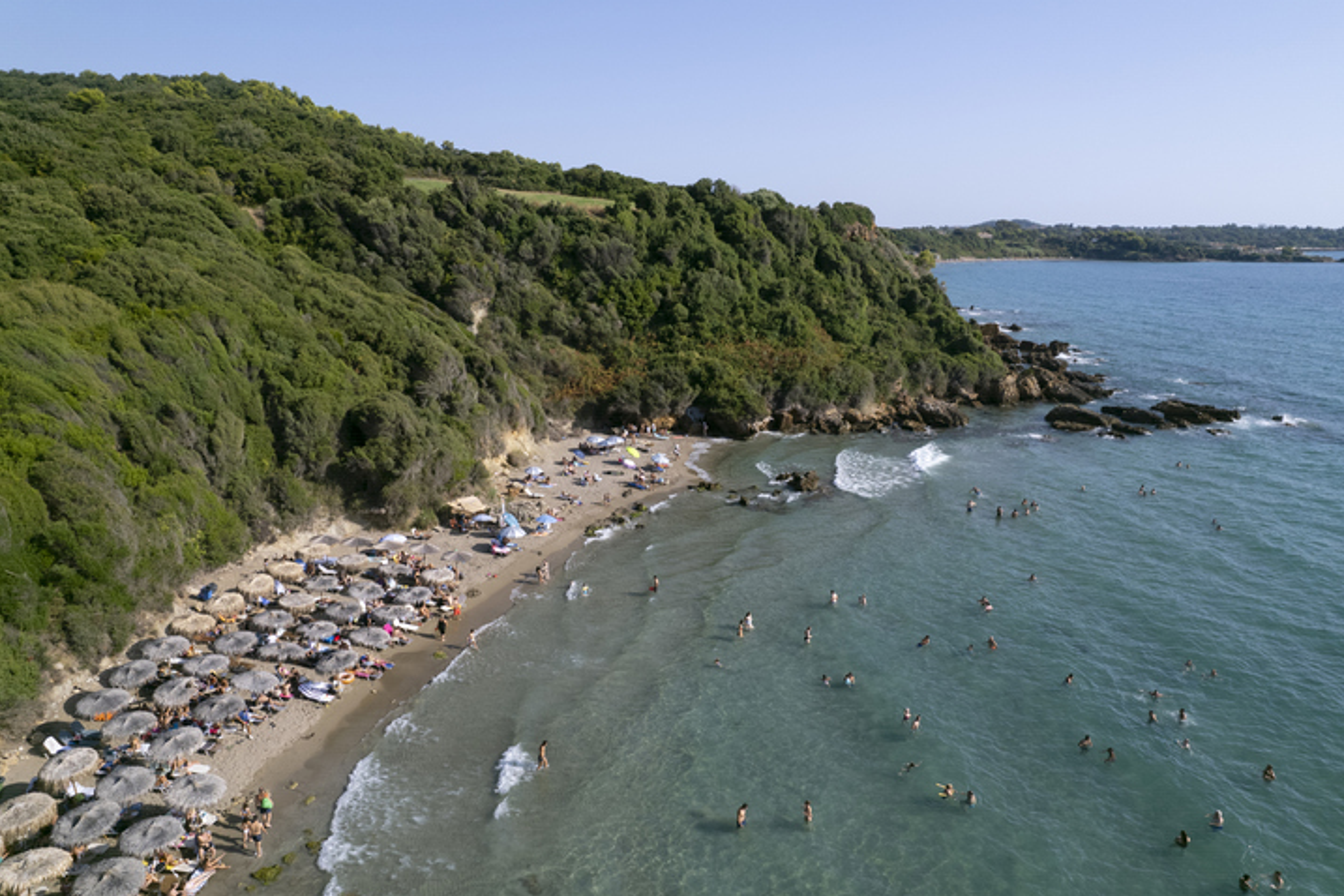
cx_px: 682
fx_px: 859
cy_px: 455
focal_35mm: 23
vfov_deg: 55.1
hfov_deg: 76.1
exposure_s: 1/2500
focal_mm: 8.38
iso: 100
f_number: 2.8
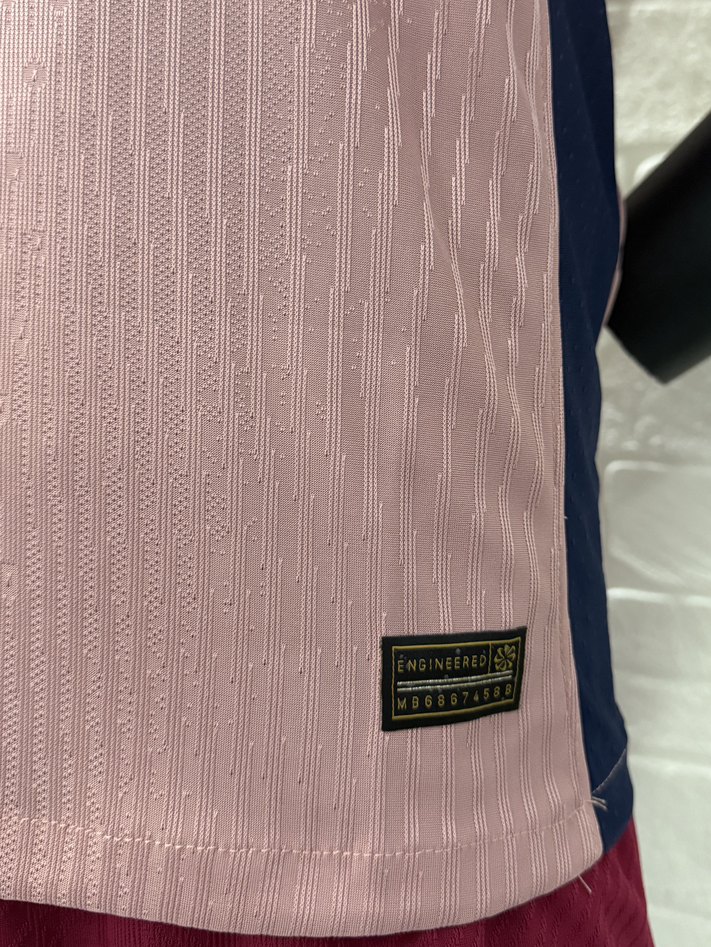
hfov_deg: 42.9
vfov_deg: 55.2
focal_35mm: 33
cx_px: 385
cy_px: 410
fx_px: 904
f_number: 1.78
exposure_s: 1/60
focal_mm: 6.76
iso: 640
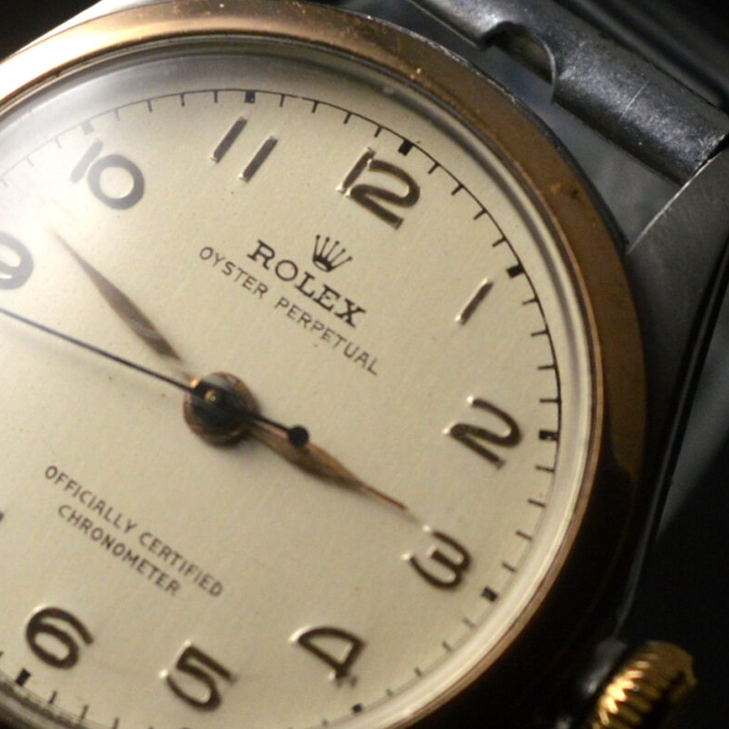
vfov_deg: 8.9
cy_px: 434
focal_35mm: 197
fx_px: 4694
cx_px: 283
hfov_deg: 8.9
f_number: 7.1
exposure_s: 1/200
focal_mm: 48
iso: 800
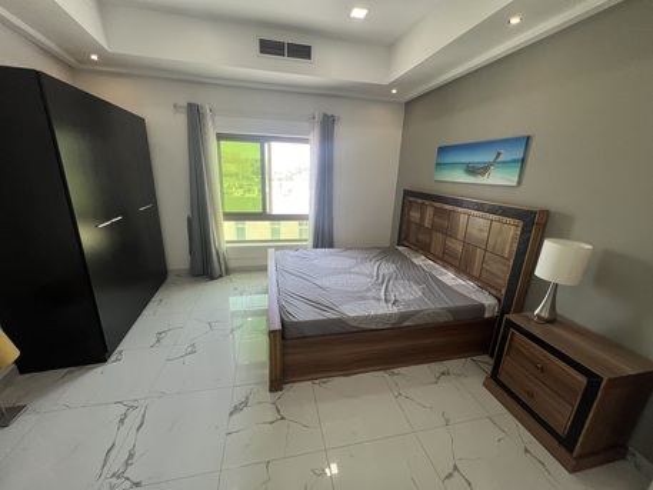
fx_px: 245
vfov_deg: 89.9
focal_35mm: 13
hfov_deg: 106.2
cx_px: 326
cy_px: 245
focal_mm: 1.57
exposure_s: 1/100
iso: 100
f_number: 1.8
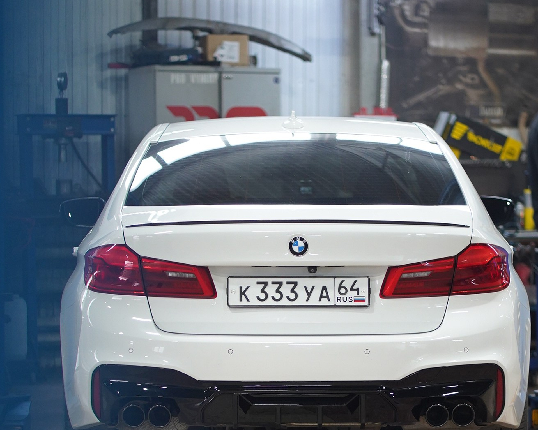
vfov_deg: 8.6
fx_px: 2850
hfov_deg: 10.8
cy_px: 403
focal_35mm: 179
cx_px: 269
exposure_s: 1/160
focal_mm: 85
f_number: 1.8
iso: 1250
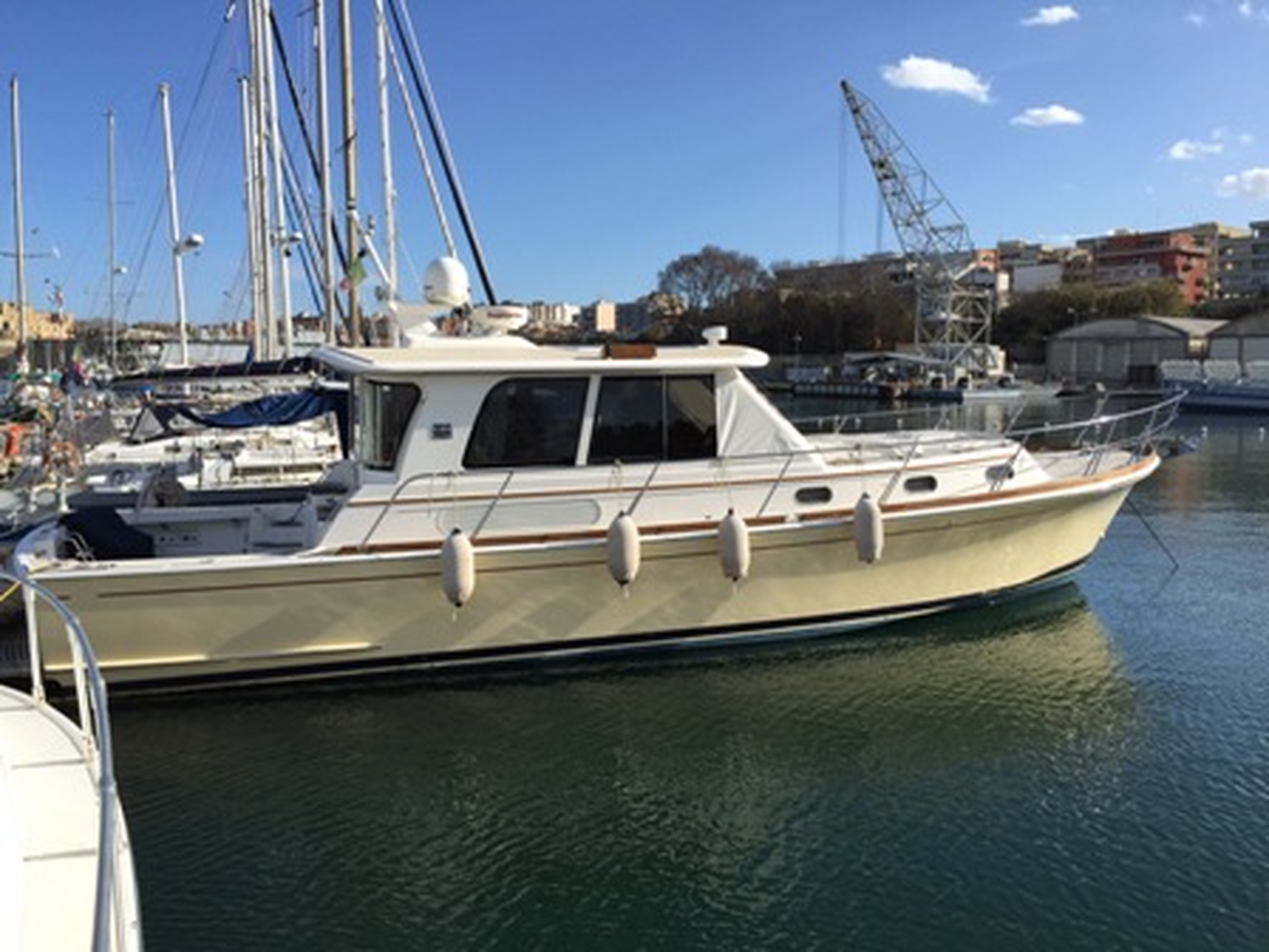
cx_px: 634
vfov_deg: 48.2
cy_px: 476
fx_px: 1063
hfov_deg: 61.7
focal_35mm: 29
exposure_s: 1/1980
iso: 32
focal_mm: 4.15
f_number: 2.2
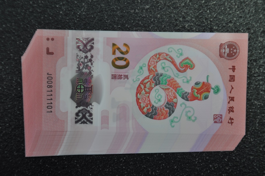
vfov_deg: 17.4
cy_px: 88
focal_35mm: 78
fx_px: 573
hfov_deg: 26.0
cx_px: 132
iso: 400
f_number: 5
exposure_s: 1/25
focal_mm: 52
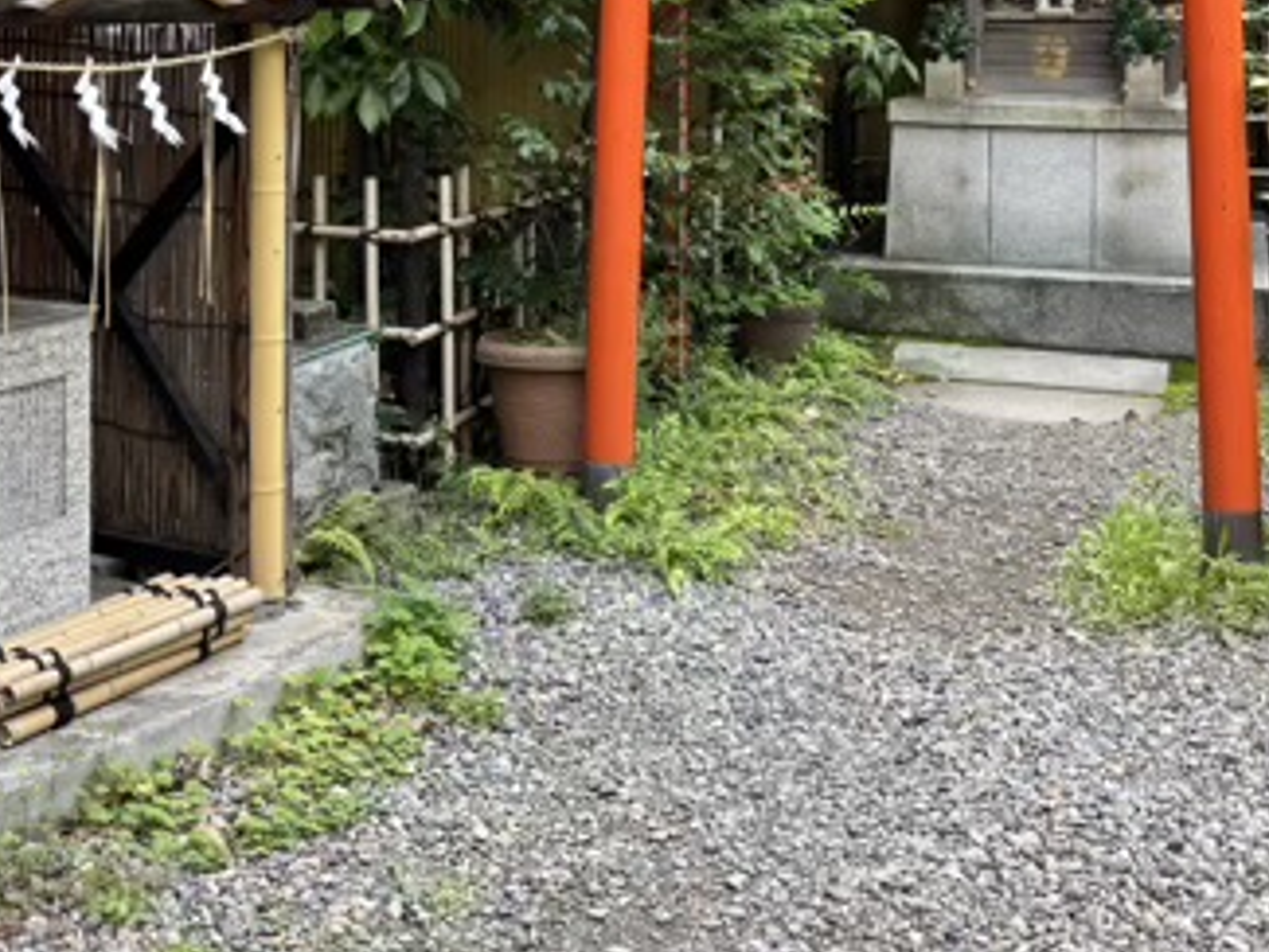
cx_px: 558
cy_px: 14
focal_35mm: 56
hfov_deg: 34.3
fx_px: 2054
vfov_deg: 25.0
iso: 64
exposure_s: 1/121
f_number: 1.6
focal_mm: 5.96
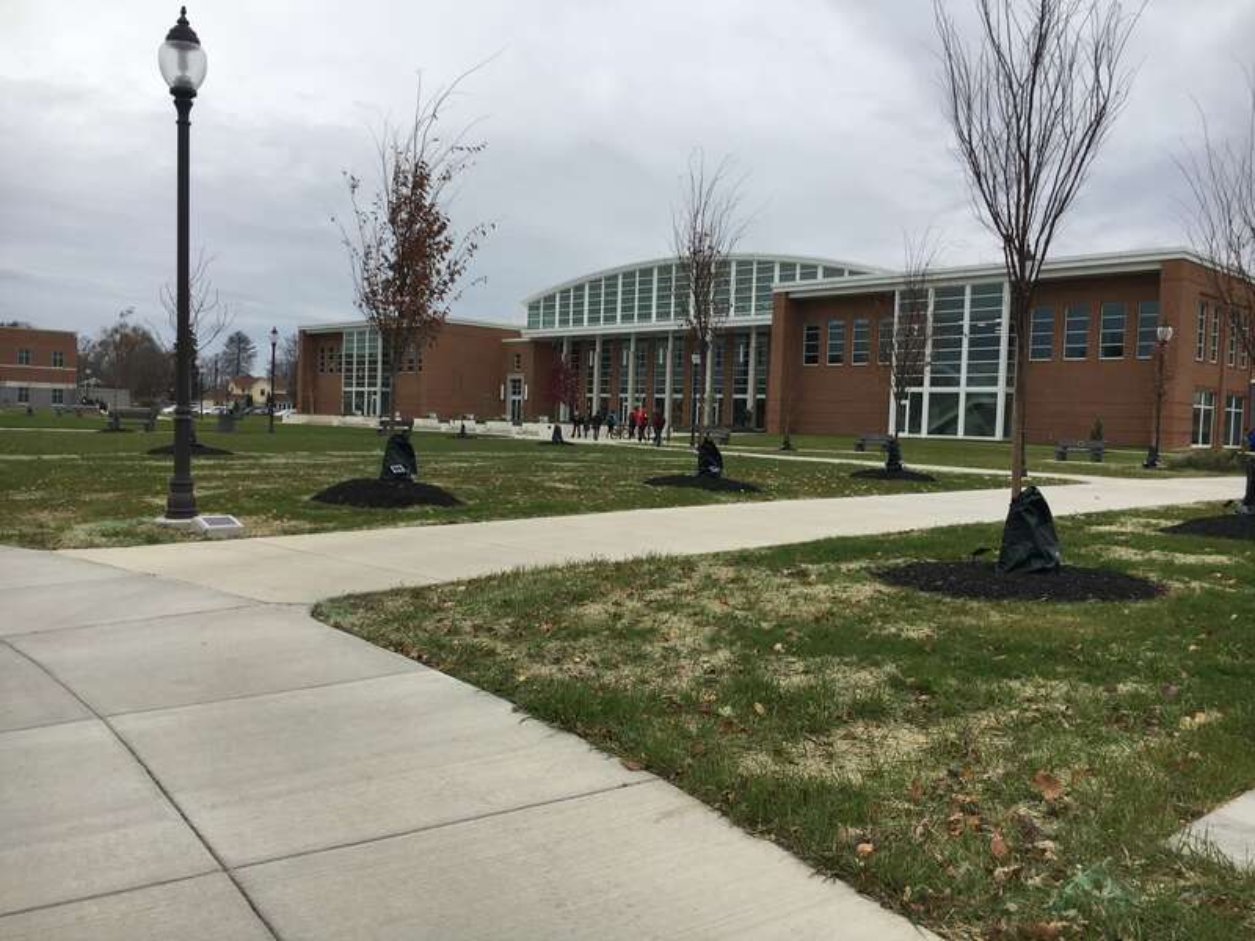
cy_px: 470
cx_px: 628
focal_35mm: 29
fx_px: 1051
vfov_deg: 48.2
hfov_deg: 61.7
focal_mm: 4.15
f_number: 2.2
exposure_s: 1/674
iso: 25
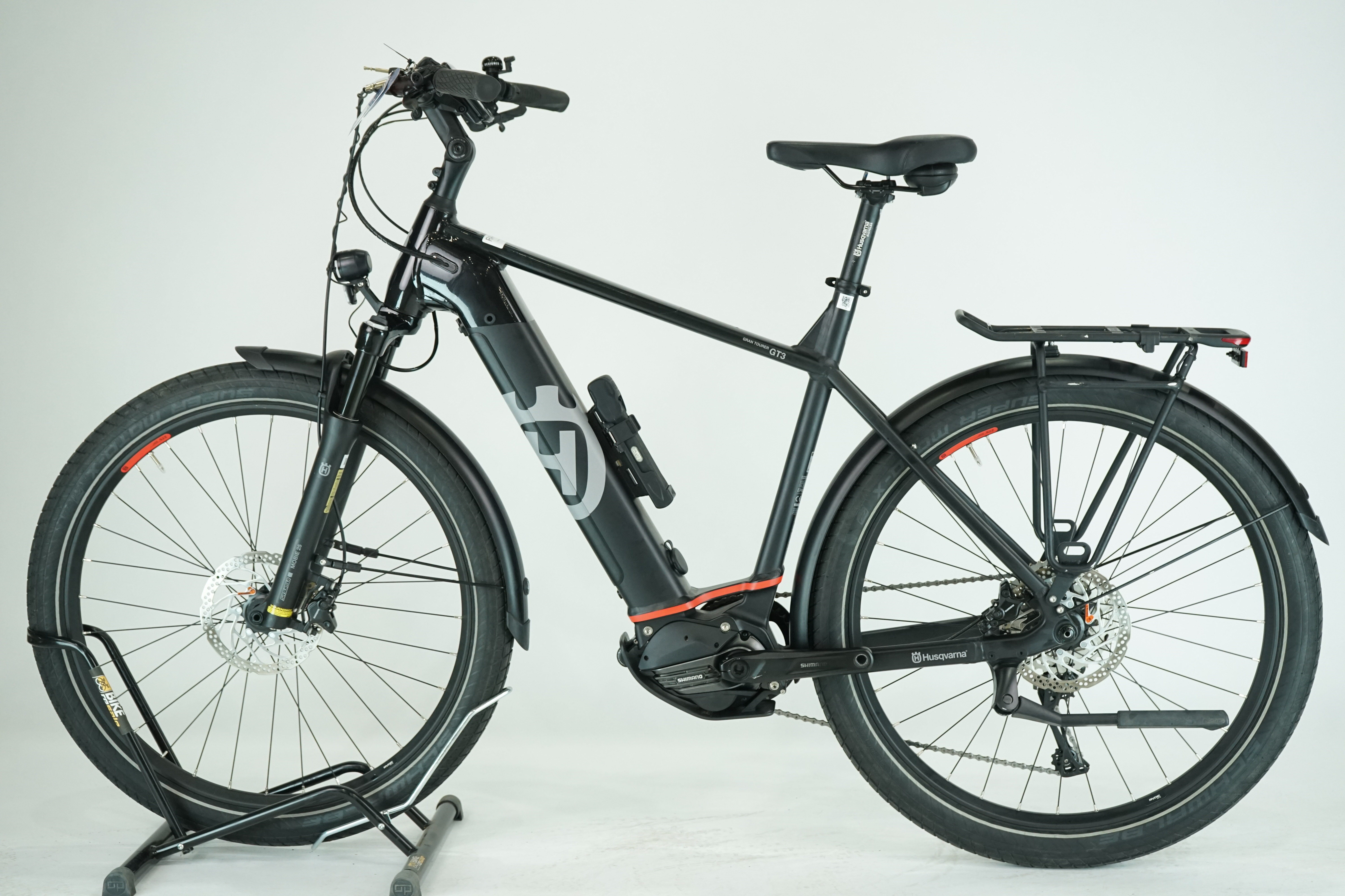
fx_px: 2092
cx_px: 672
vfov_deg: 24.2
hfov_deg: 35.6
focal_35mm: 56
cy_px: 448
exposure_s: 1/200
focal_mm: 56
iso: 1600
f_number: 6.3
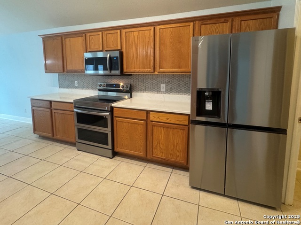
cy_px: 112
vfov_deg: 85.6
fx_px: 122
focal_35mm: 14
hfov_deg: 102.1
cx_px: 150
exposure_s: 1/60
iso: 500
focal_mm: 2.22
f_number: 2.2
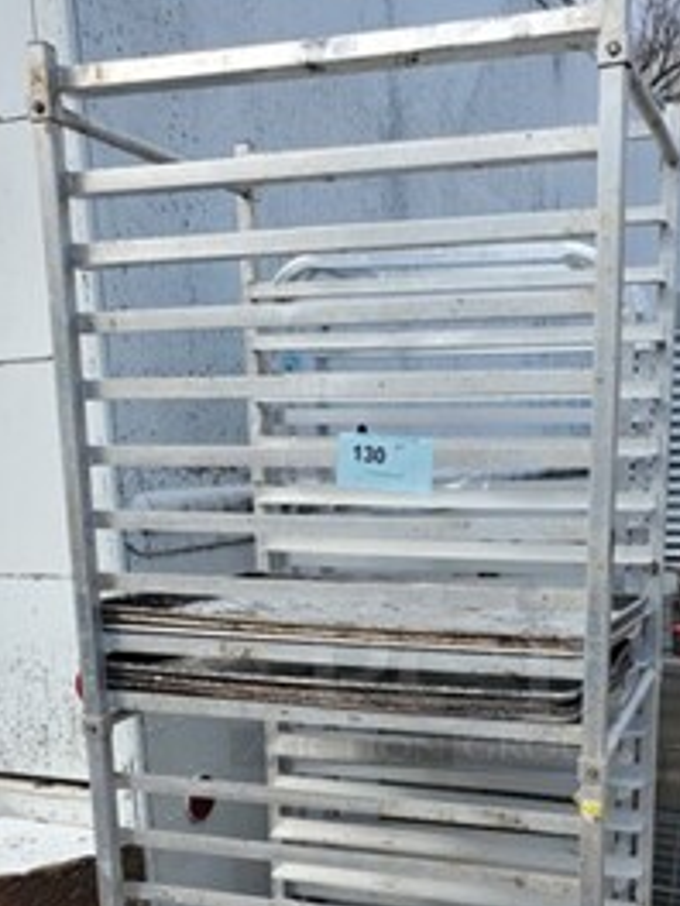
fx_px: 1100
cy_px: 673
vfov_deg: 43.4
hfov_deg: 34.1
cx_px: 433
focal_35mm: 42
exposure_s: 1/679
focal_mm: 4.3
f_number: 2.4
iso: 50
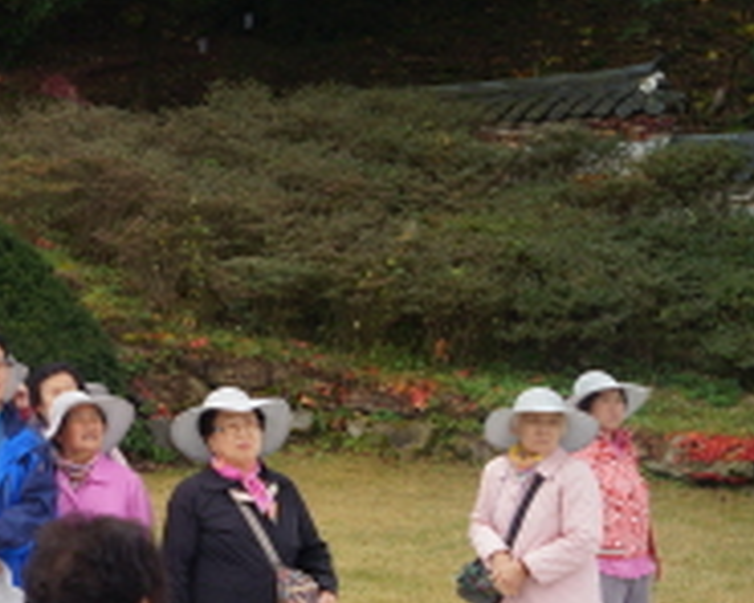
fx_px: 2142
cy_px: 324
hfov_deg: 16.7
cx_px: -591
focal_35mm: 96
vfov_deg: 16.0
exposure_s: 1/80
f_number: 8
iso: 100
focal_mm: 18
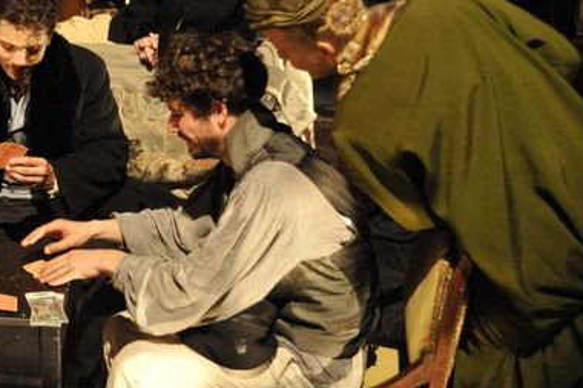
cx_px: 26
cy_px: 113
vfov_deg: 17.0
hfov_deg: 24.4
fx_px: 1295
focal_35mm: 80
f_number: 2.8
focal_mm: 38
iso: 3200
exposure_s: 1/80
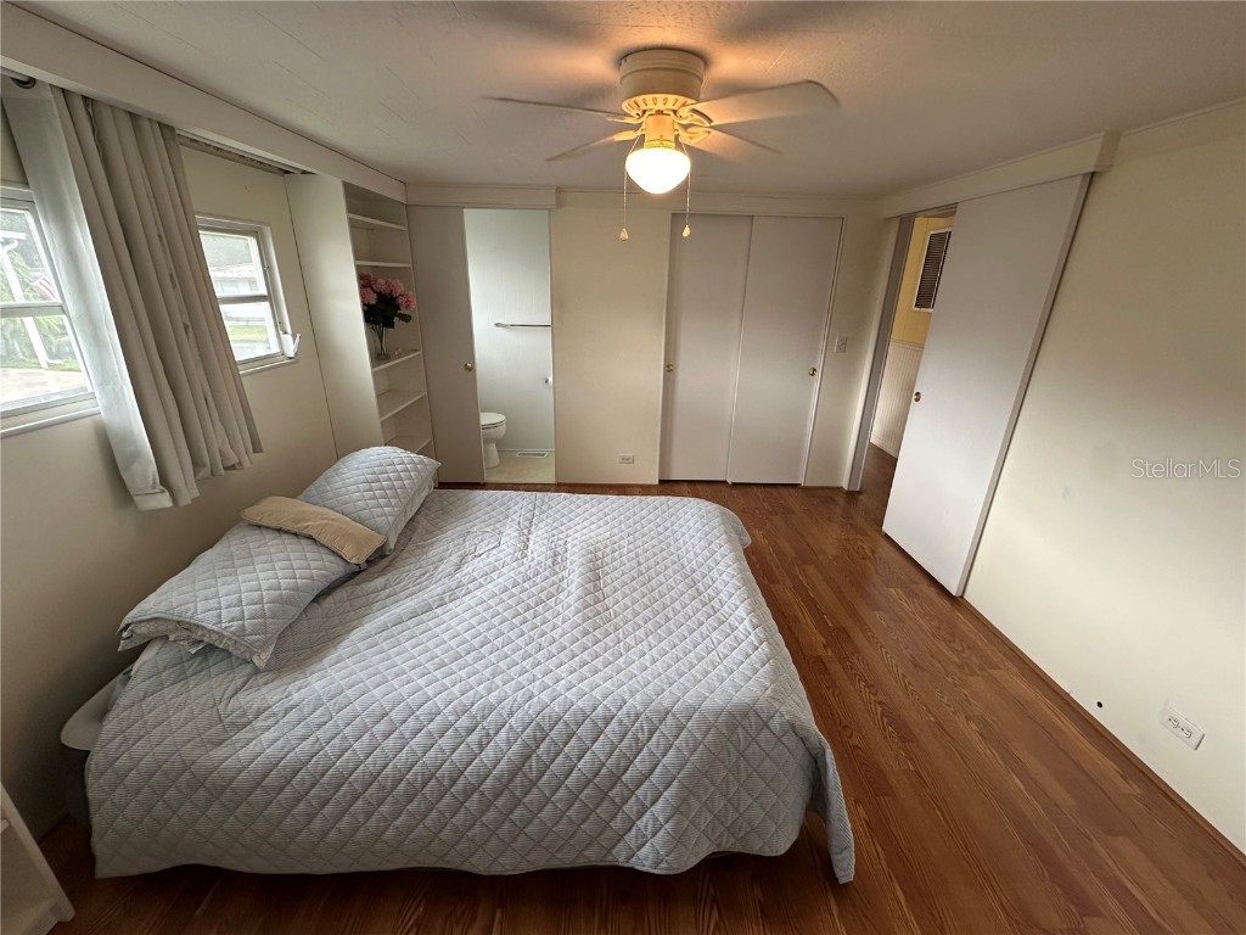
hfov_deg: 102.1
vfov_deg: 85.7
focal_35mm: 14
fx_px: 504
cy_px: 468
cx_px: 623
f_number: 2.2
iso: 160
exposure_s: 1/60
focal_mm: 2.22
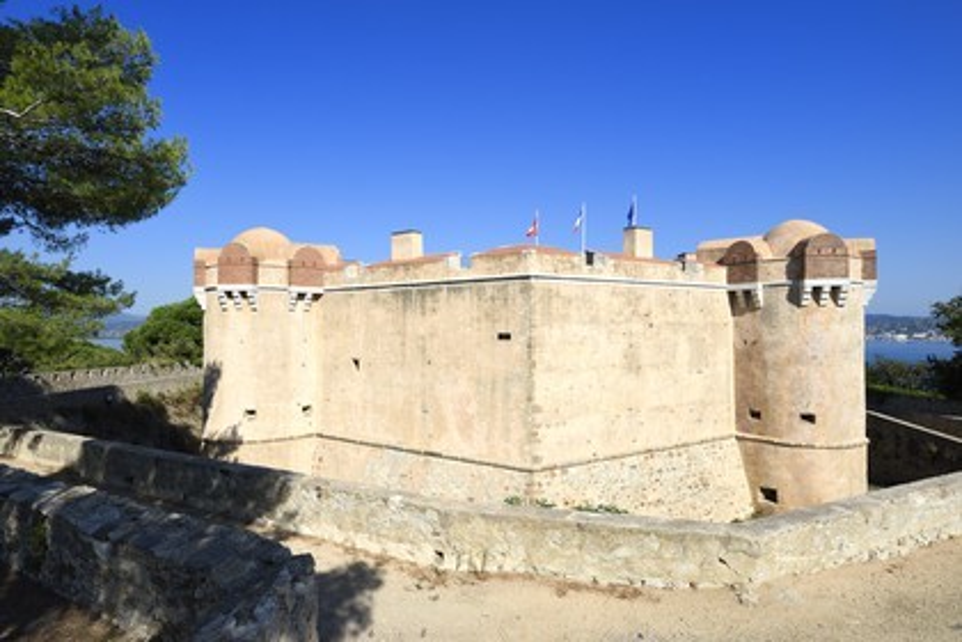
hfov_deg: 90.0
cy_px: 321
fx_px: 481
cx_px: 481
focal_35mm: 18
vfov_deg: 67.4
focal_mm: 18
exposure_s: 1/250
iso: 200
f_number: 13
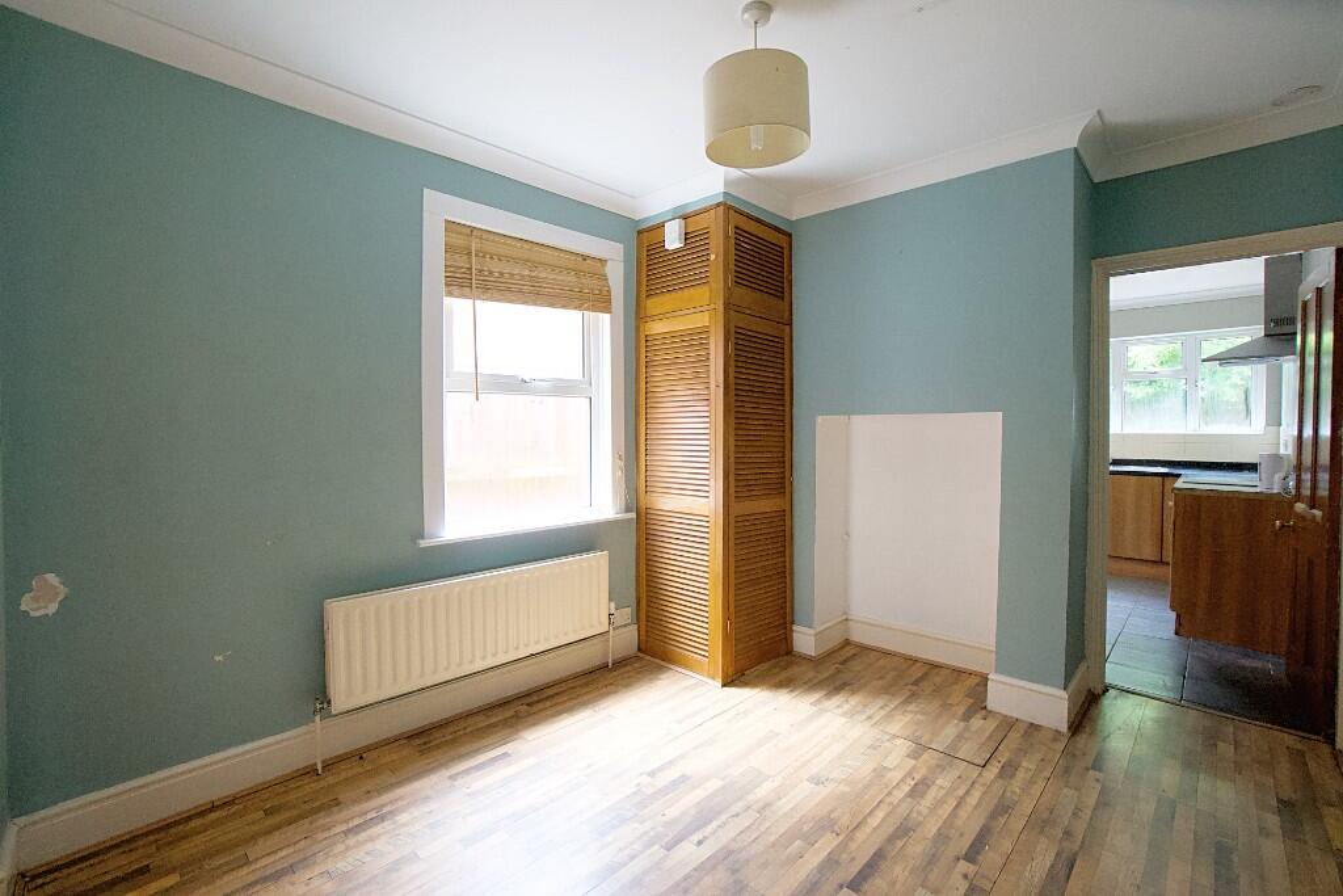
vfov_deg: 77.3
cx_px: 672
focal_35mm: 15
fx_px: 560
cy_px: 448
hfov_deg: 100.4
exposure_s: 1/160
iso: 2500
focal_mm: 10
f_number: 4
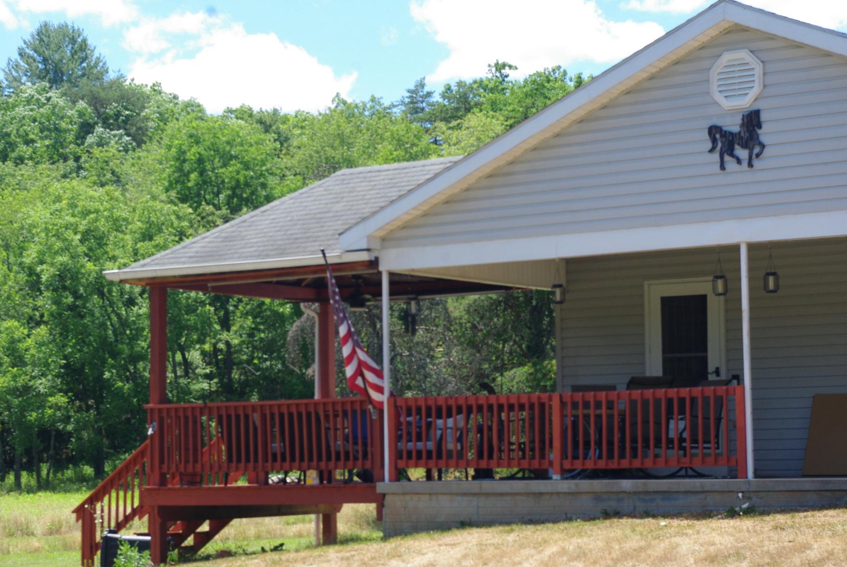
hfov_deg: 21.4
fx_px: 2237
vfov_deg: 14.4
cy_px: 309
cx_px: 392
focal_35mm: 95
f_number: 8
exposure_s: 1/125
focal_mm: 55
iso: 200
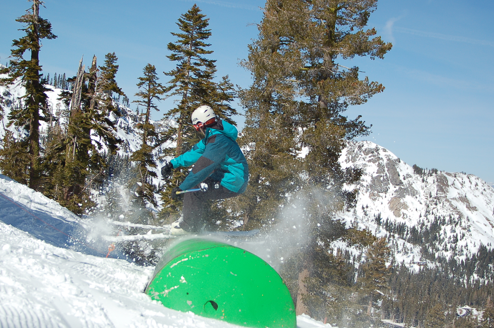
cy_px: 179
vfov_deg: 22.2
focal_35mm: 61
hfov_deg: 32.9
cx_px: 240
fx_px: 836
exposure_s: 1/1250
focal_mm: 34
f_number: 5.6
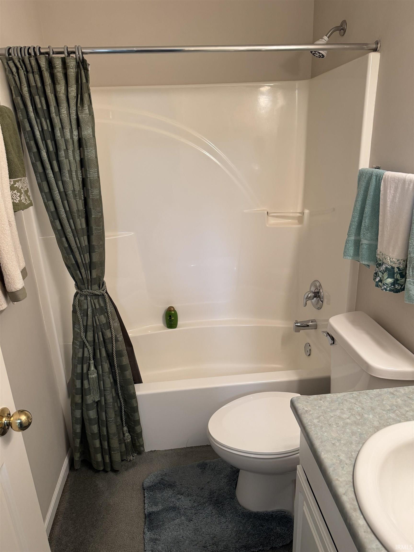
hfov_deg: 56.8
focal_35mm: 24
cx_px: 207
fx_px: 383
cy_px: 276
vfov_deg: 71.6
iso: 160
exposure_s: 1/60
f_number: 1.78
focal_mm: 6.76
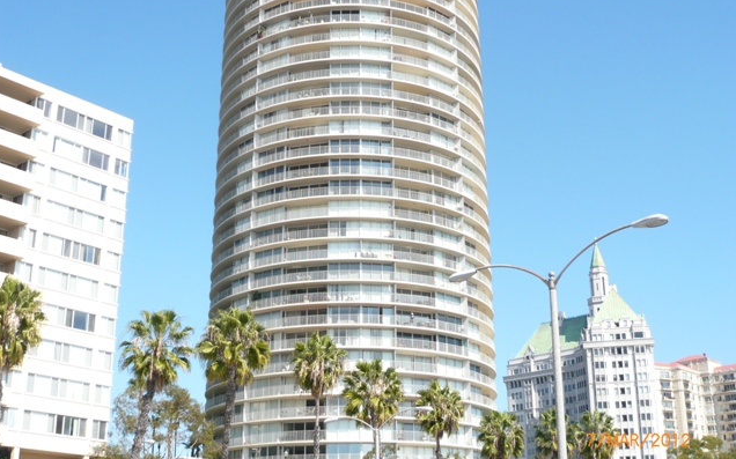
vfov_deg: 26.8
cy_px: 219
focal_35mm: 48
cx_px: 367
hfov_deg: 41.8
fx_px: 962
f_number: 3.5
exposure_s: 1/640
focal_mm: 7.4
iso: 100
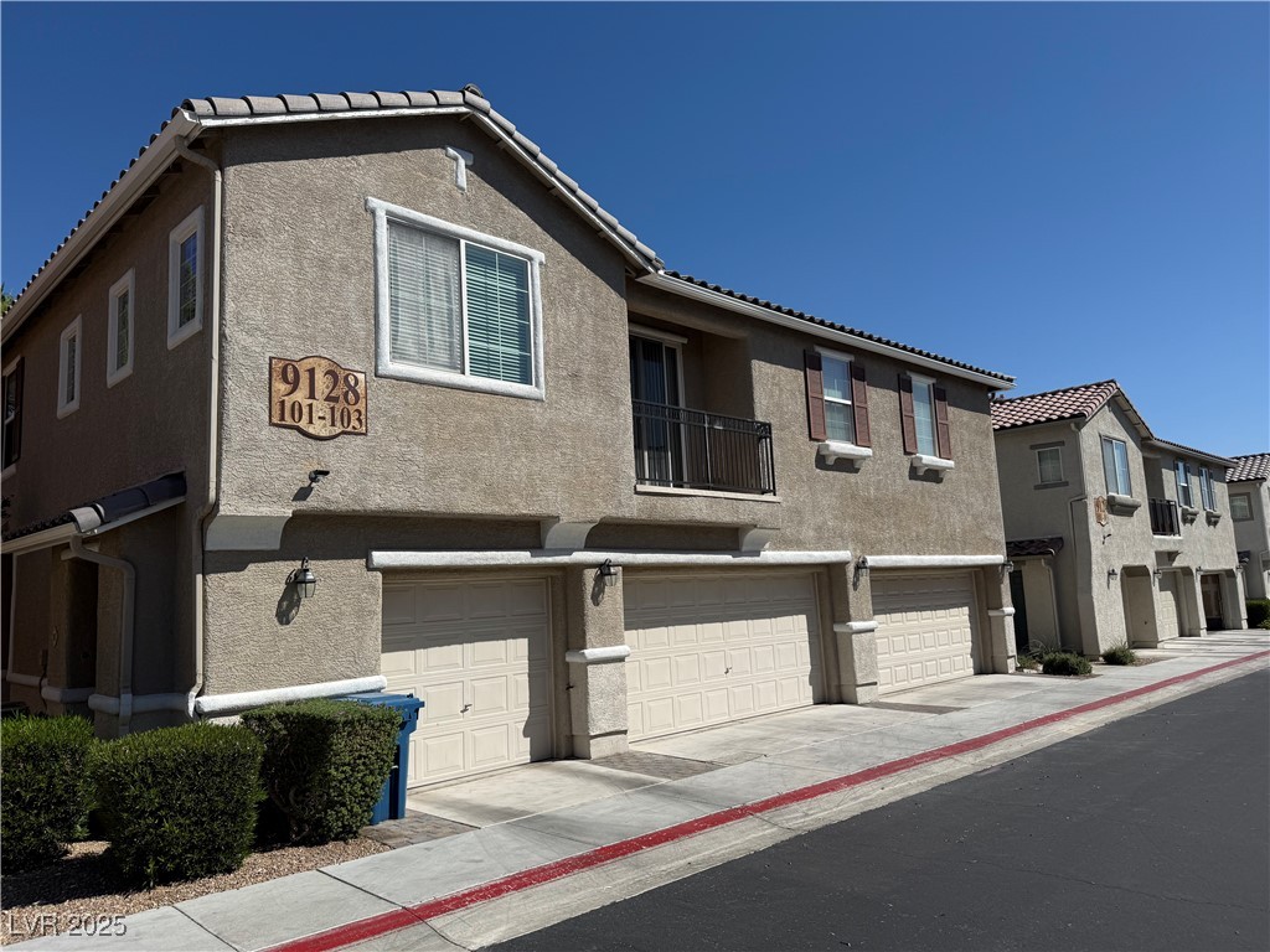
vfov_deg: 56.8
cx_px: 635
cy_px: 476
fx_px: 881
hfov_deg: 71.6
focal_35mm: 24
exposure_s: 1/8130
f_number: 1.78
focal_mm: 6.76
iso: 80
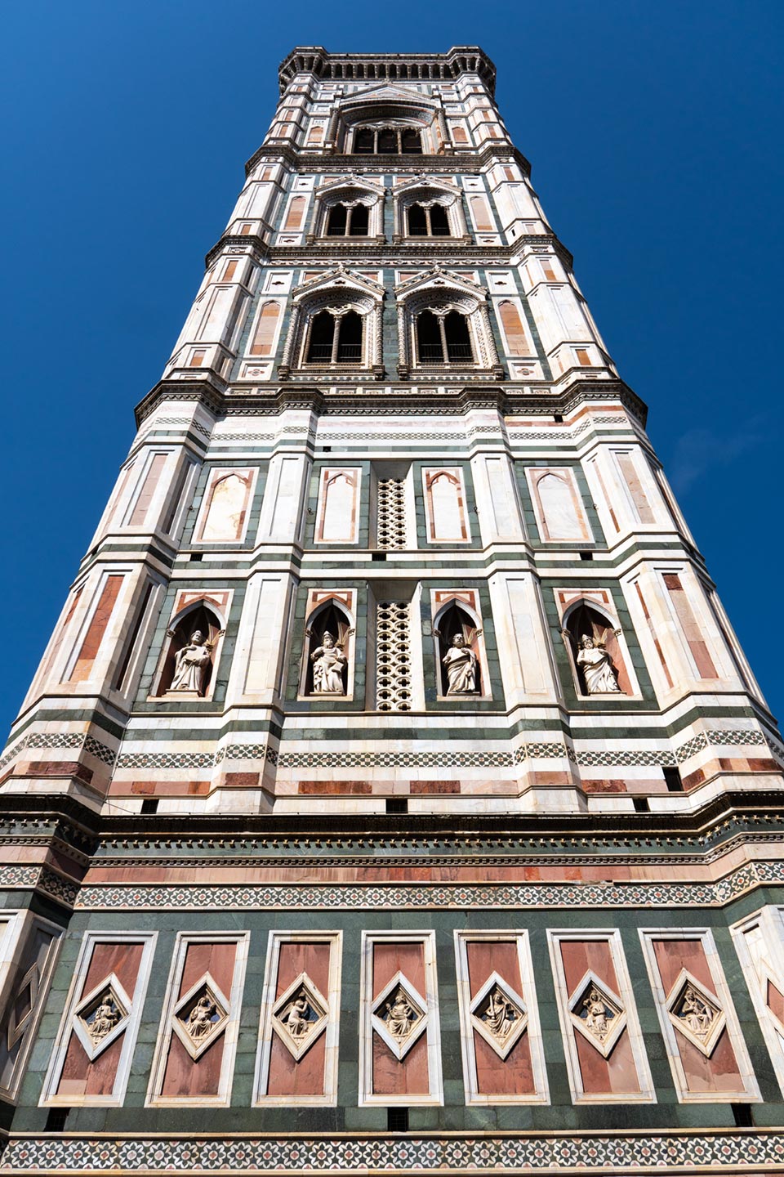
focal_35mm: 32
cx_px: 392
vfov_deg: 58.3
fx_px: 1053
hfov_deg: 40.8
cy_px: 588
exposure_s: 1/1600
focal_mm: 21.5
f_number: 5.6
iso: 100
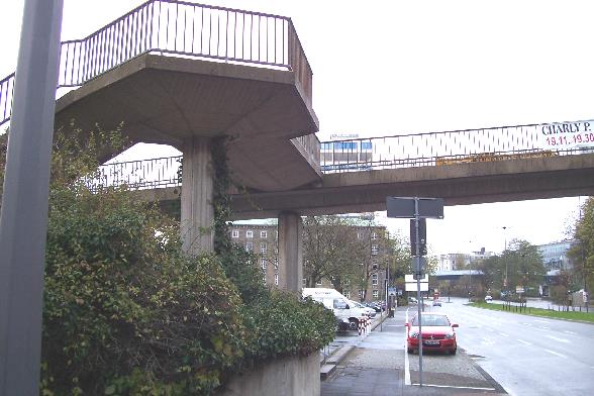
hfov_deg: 55.8
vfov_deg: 38.9
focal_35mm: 34
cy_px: 198
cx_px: 297
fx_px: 561
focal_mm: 5.6
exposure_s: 1/125
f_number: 2.7
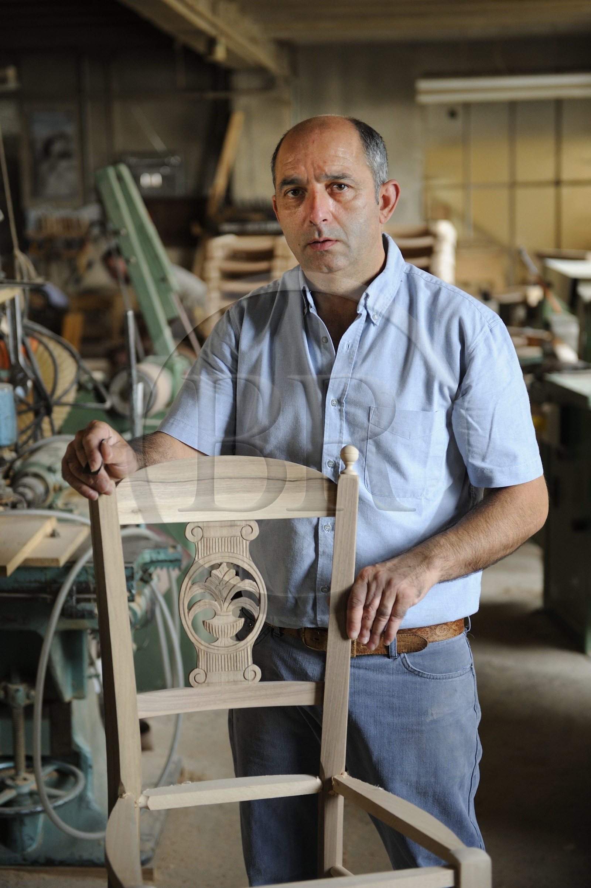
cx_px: 296
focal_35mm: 62
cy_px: 444
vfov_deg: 32.4
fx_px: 1529
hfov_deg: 21.9
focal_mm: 62
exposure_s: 1/80
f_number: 3.2
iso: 800
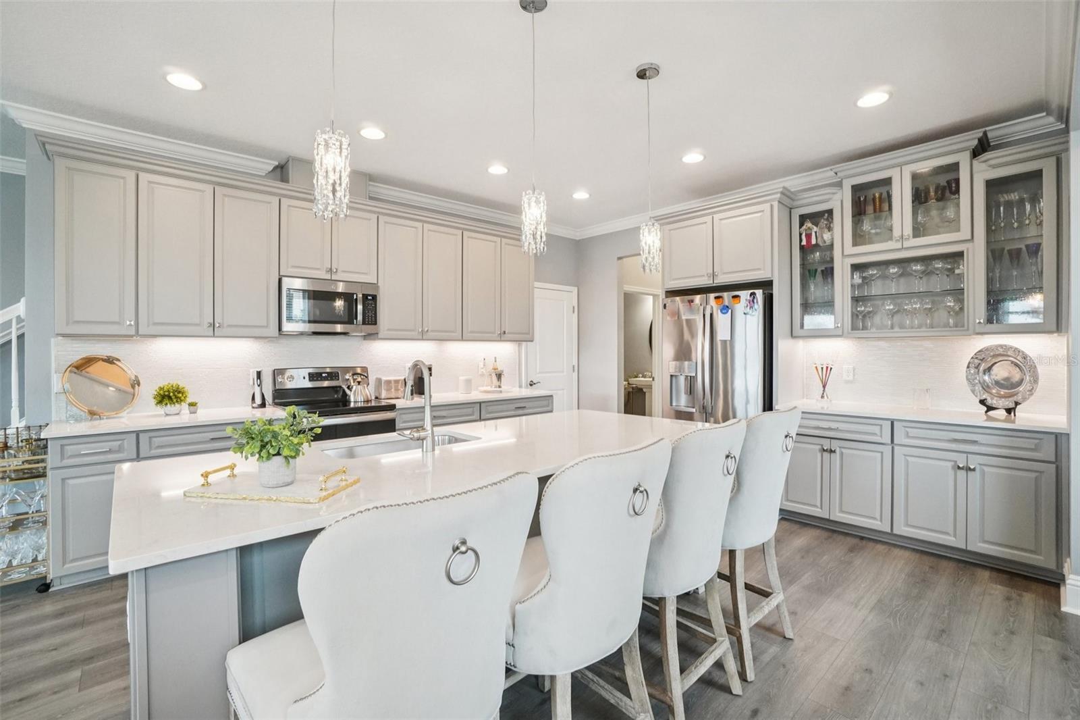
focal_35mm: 15
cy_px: 360
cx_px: 540
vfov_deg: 77.3
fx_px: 450
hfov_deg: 100.4
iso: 640
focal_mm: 10
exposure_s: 1/30
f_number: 8
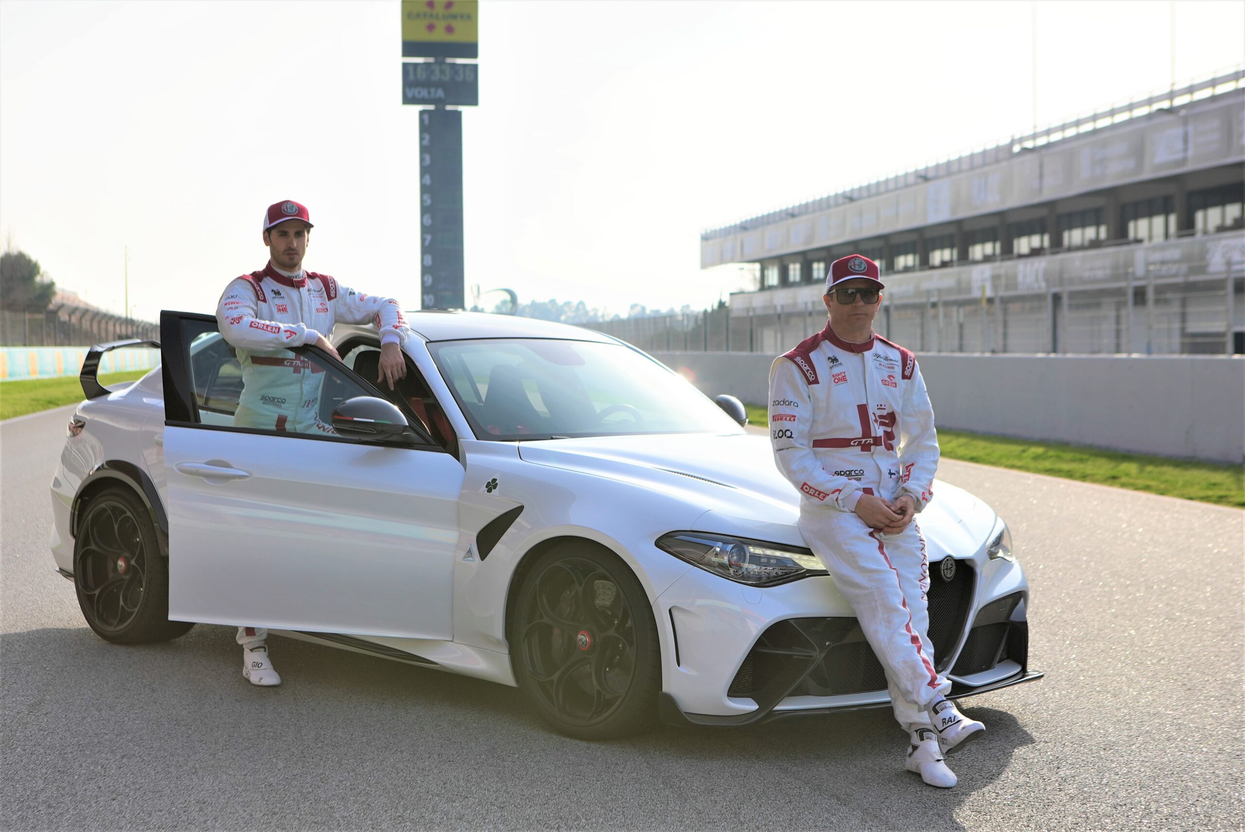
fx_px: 1972
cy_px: 416
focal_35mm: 57
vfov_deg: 23.8
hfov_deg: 35.0
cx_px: 622
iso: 160
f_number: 5
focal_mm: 57
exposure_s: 1/1000
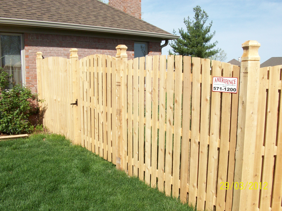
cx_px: 141
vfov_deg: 41.8
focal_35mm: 34
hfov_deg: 54.0
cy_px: 106
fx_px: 277
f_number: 5.5
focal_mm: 5.7
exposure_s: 1/343
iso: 64
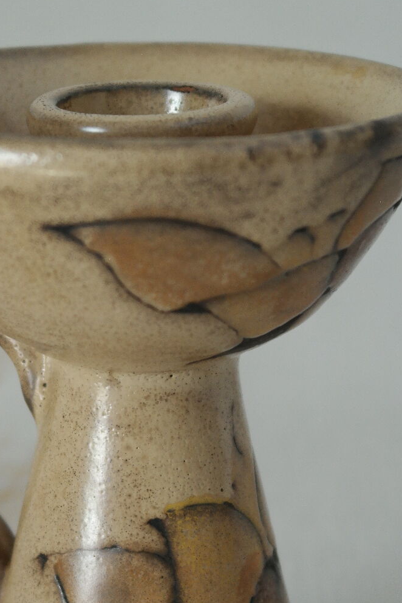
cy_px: 385
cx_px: 132
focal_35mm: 134
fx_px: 2244
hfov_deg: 10.2
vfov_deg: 15.3
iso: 800
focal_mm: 50
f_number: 5.6
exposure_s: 1/30
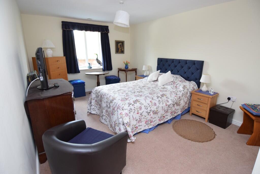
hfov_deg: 90.0
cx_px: 130
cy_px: 87
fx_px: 130
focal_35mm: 18
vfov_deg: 67.5
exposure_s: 1/60
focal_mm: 12
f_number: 4
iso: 640
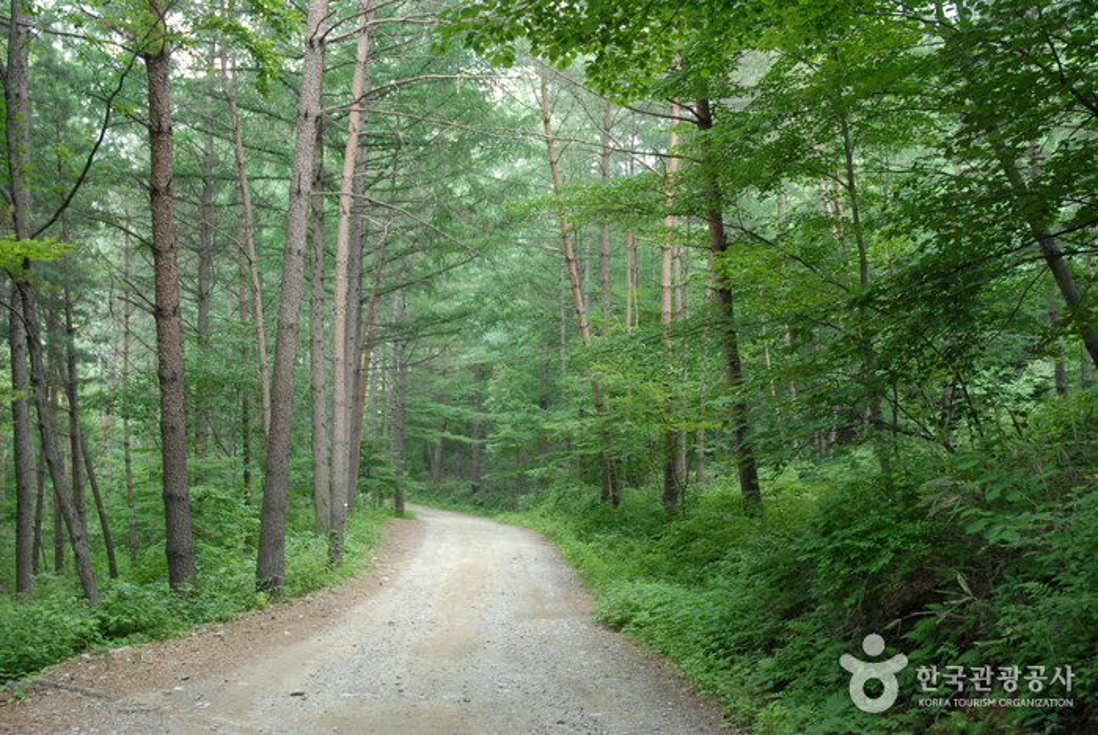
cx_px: 549
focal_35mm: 36
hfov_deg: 53.1
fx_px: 1099
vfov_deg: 37.0
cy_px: 368
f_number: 4.5
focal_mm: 24
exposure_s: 1/80
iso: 500
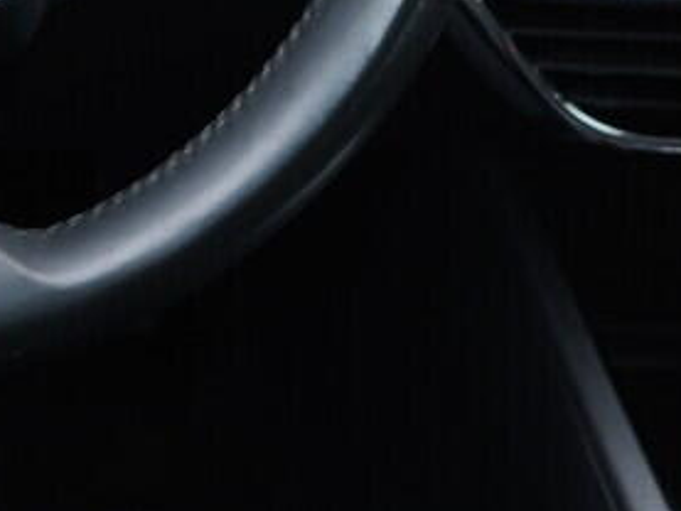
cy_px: -269
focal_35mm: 128
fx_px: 2519
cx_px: -268
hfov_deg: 14.6
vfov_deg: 11.1
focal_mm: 24
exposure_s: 1/40
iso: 250
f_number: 2.8
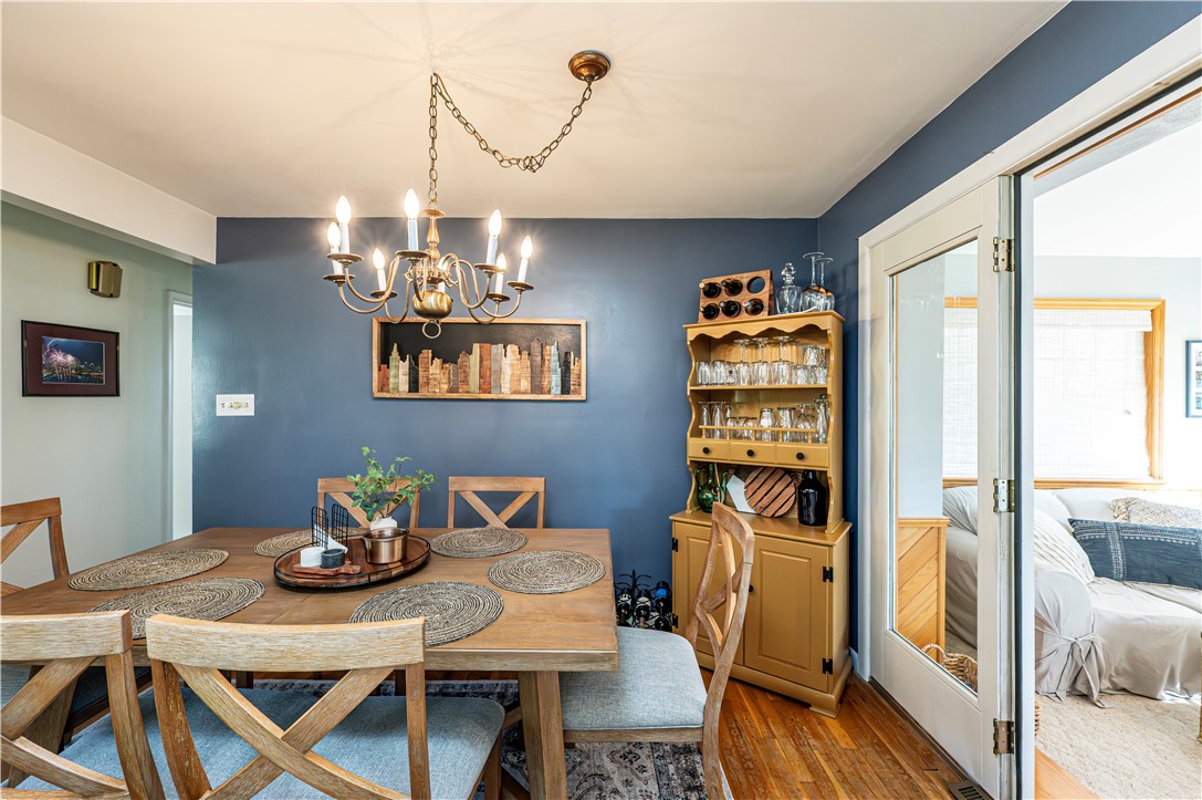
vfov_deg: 81.1
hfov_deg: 104.3
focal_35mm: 14
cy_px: 400
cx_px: 601
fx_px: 467
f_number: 8
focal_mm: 14
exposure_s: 1/80
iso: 4000
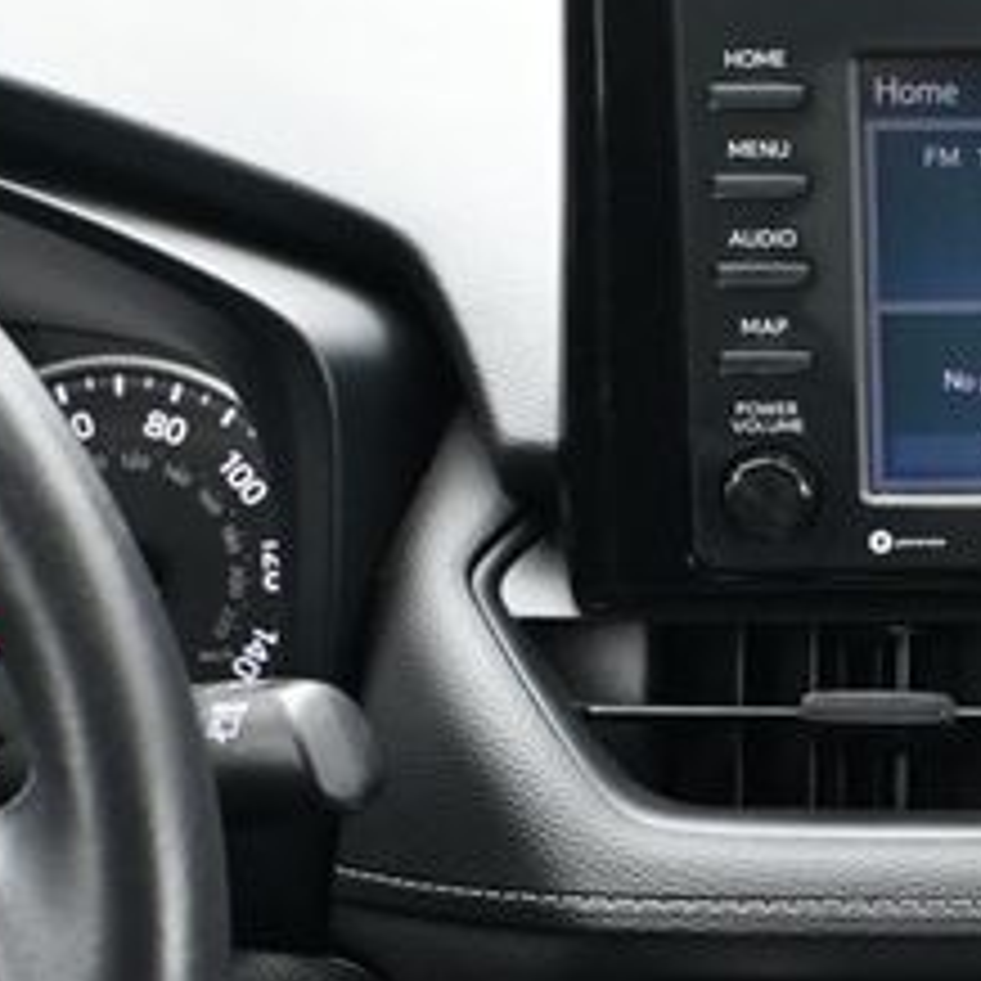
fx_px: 3591
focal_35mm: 112
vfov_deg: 15.5
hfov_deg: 14.9
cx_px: 1228
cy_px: 765
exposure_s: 1/100
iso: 3200
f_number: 4.8
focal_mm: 30
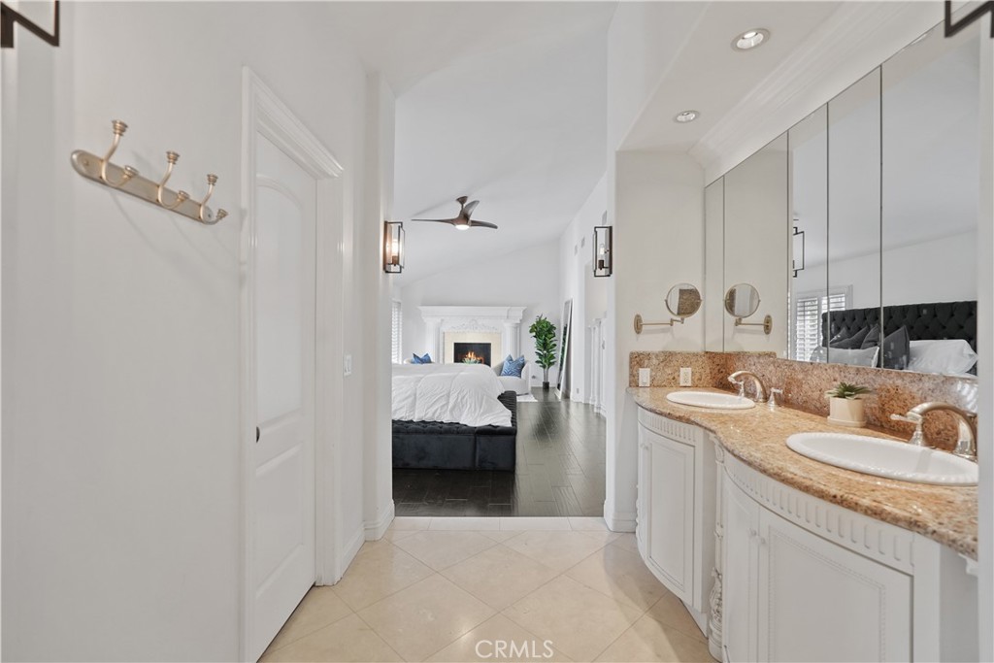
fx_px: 442
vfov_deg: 73.8
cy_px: 332
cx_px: 497
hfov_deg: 96.7
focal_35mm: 16
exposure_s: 1/15
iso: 320
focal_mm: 16
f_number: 4
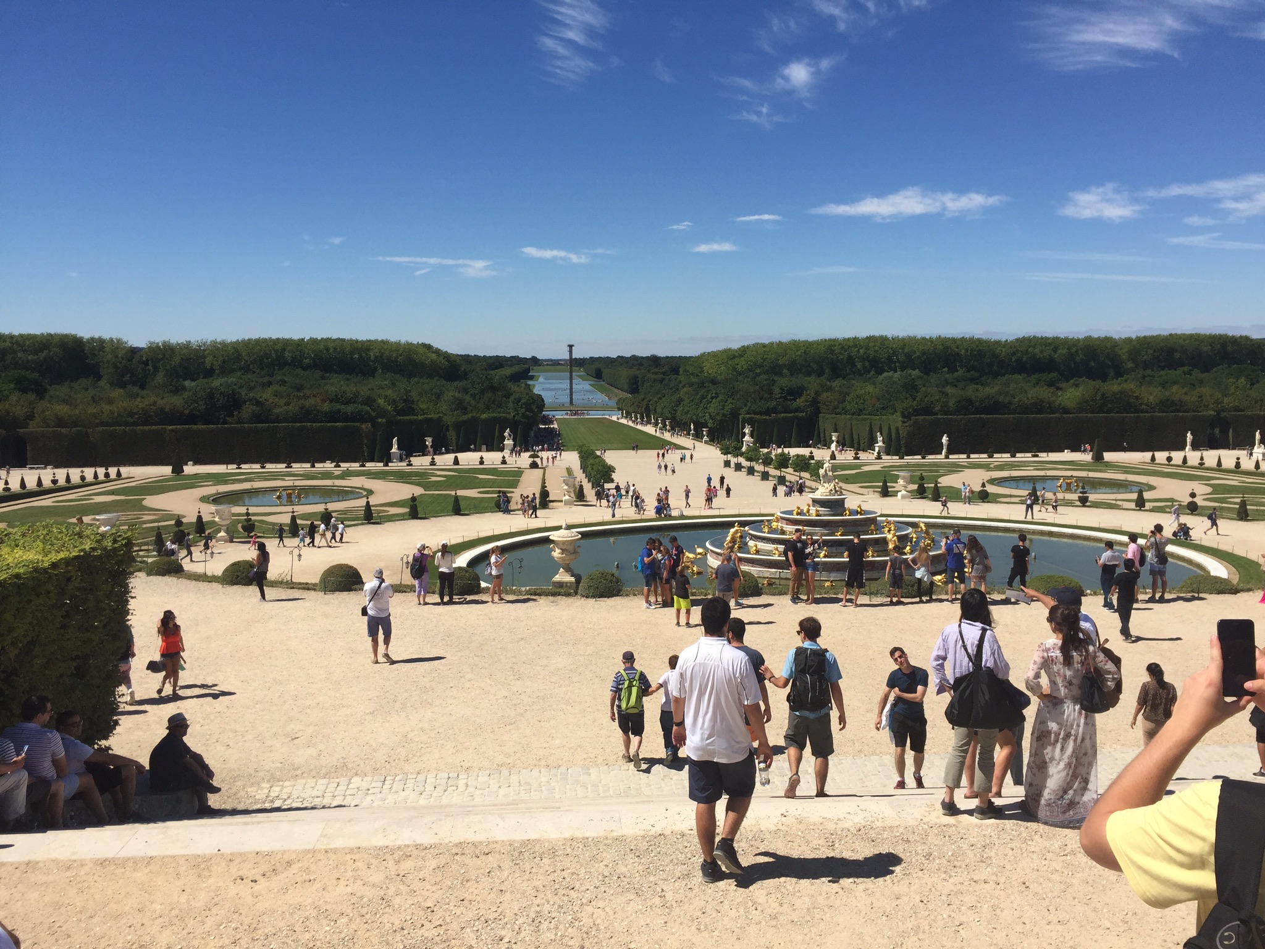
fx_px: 1060
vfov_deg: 48.2
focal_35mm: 29
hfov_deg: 61.7
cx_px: 632
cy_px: 474
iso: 32
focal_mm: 4.15
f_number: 2.2
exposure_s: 1/3300
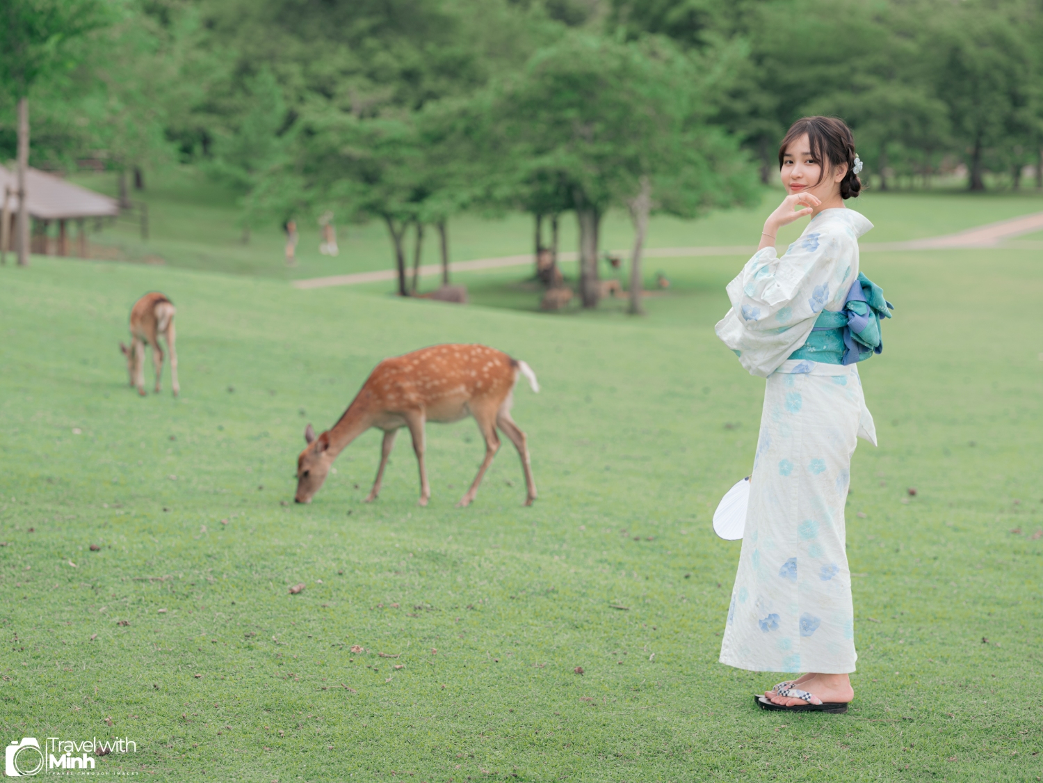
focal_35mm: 87
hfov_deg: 22.5
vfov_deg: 17.0
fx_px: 2621
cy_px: 392
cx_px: 522
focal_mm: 110
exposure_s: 1/320
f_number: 4
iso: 200
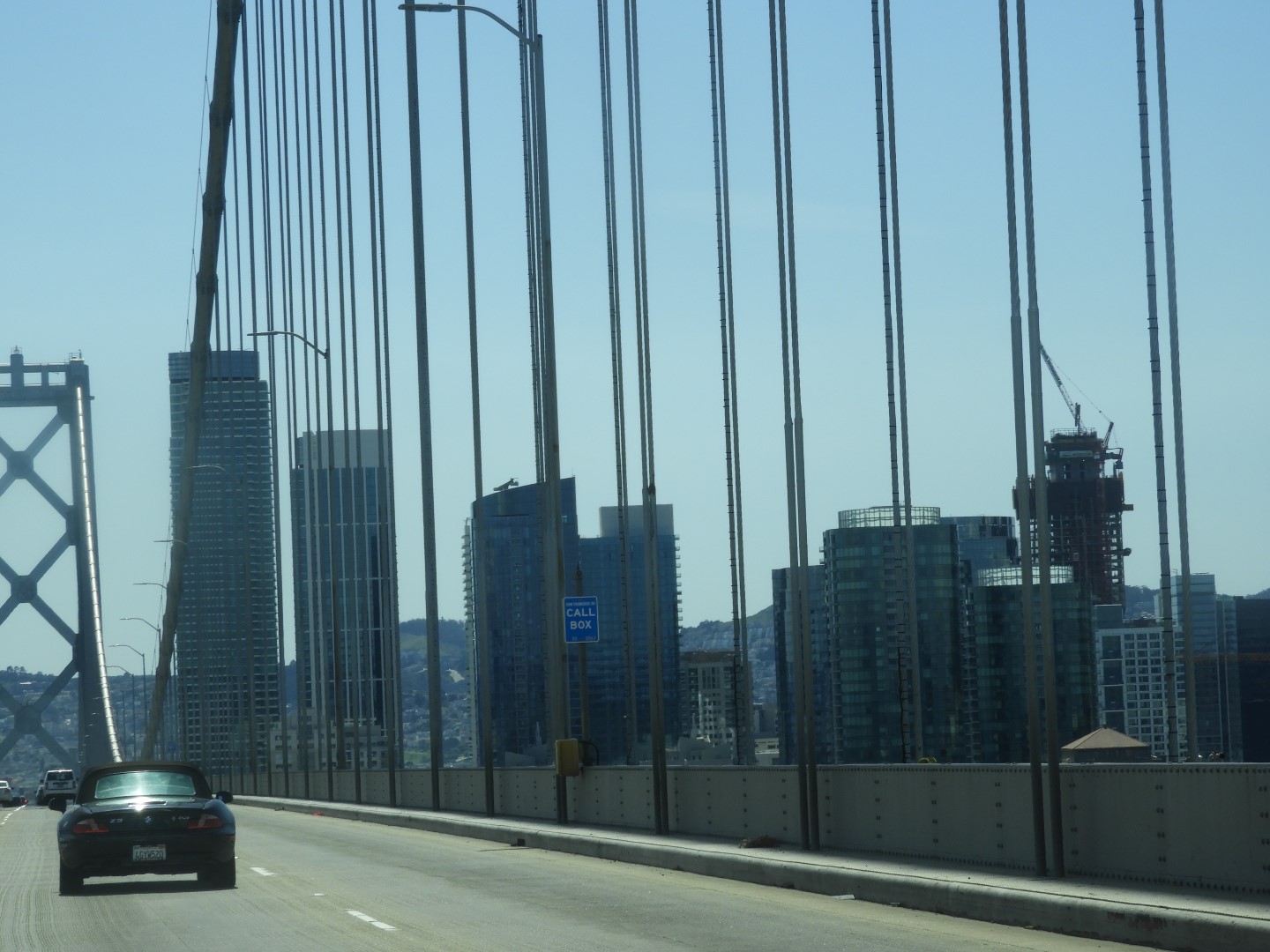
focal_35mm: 115
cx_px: 635
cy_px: 476
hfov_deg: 17.1
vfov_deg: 12.9
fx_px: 4219
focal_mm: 20.6
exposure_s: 1/800
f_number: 5
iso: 100
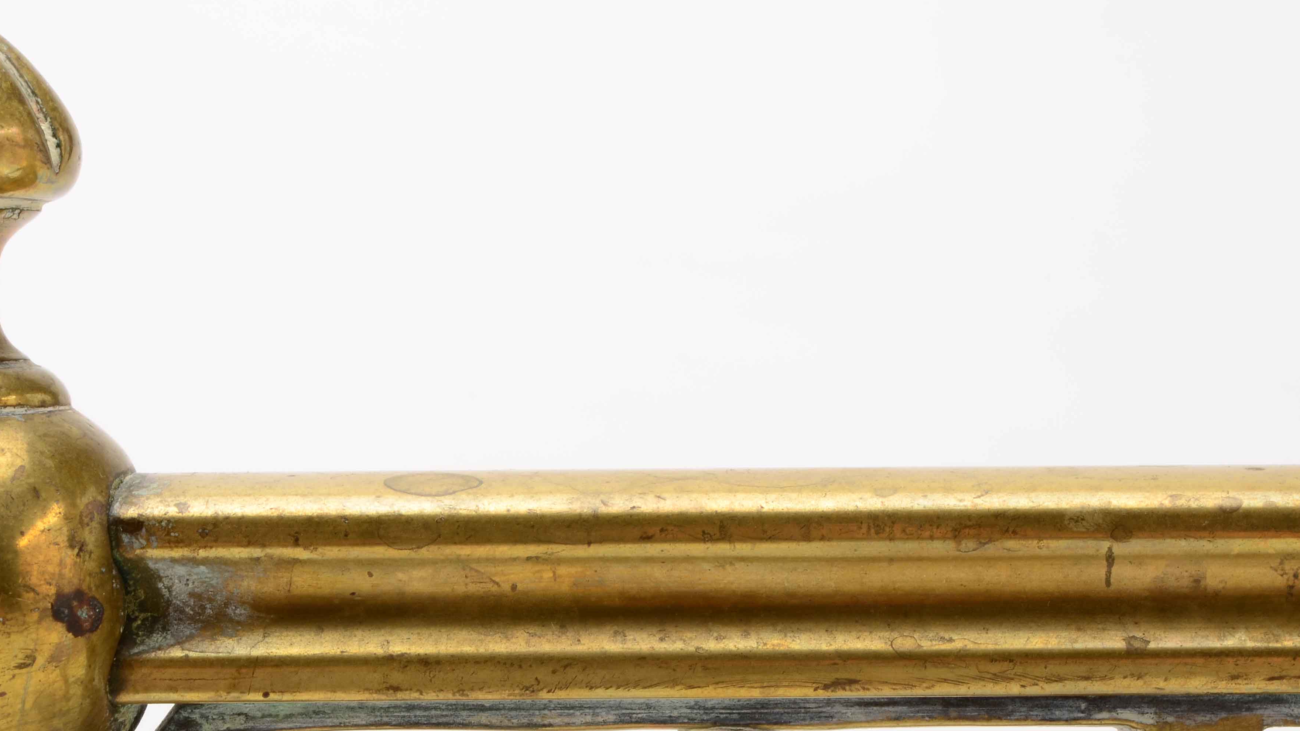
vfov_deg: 10.0
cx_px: 495
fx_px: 4162
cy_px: 530
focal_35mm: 121
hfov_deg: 17.7
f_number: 22
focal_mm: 55
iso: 100
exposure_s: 1/160
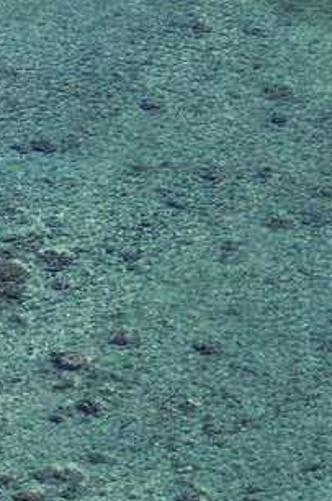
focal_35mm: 759
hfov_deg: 1.8
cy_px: -457
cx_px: 481
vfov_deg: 2.7
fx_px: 10535
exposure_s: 1/1250
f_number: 10
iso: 800
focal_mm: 145
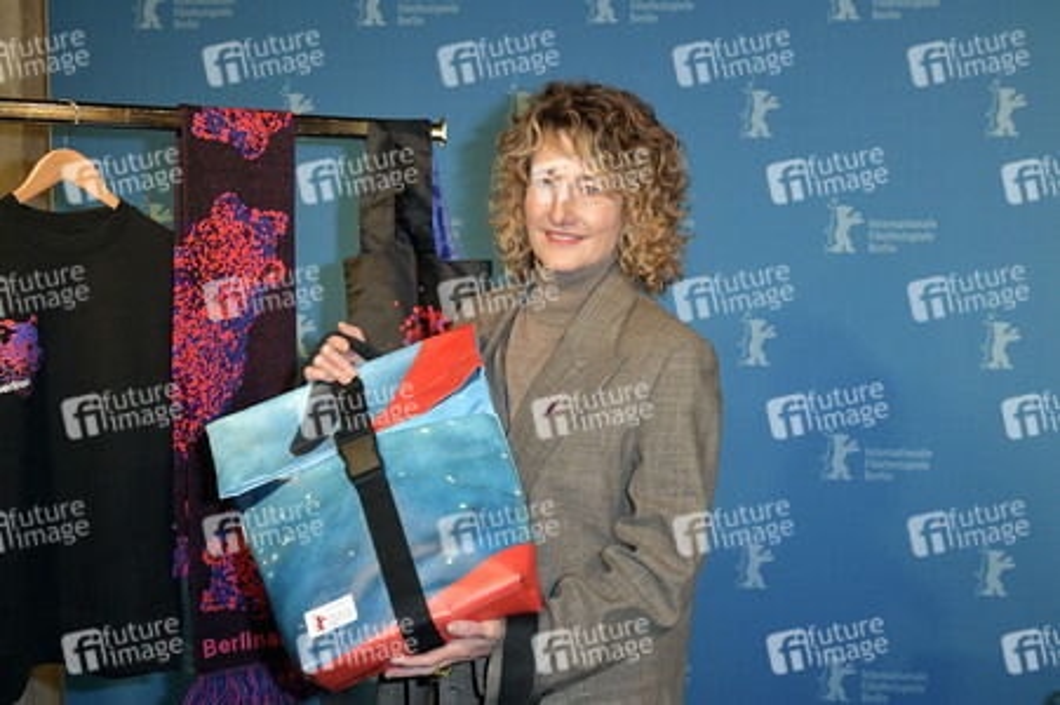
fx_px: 1177
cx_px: 530
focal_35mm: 40
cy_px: 352
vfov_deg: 33.4
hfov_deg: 48.5
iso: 2500
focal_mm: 40
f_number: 5.6
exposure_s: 1/250
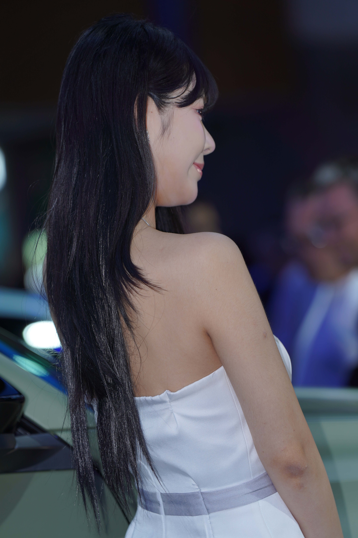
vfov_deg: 10.3
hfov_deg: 6.9
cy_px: 269
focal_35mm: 200
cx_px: 179
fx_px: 2983
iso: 100
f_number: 4
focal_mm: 200
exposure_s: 1/160
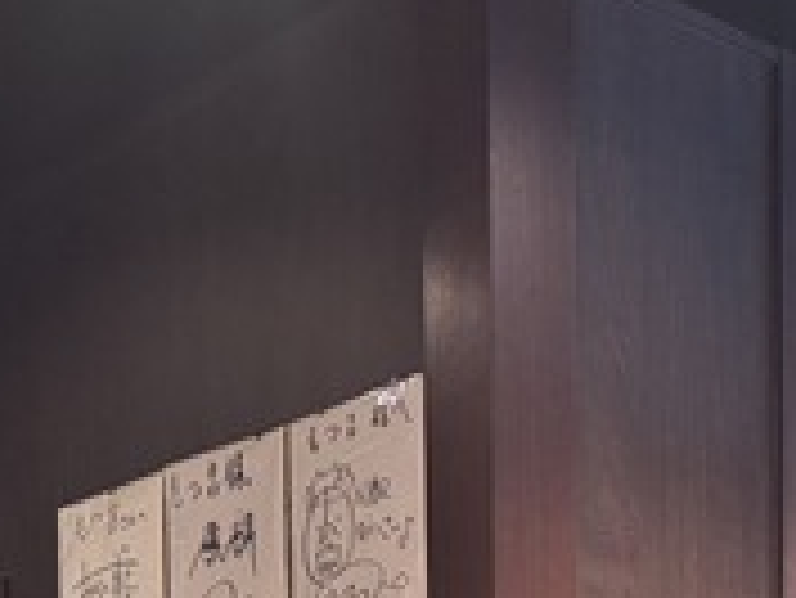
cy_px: 1169
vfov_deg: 13.4
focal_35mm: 96
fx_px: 2209
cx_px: 785
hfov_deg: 19.8
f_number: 1.78
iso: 320
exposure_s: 1/50
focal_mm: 6.76
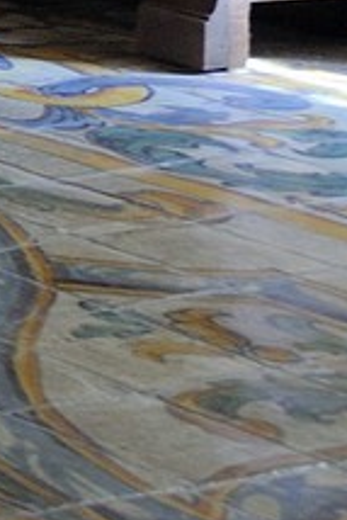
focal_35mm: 172
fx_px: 2483
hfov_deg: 5.6
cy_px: -586
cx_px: -1471
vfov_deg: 10.7
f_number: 5.6
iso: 800
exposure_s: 1/15
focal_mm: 23
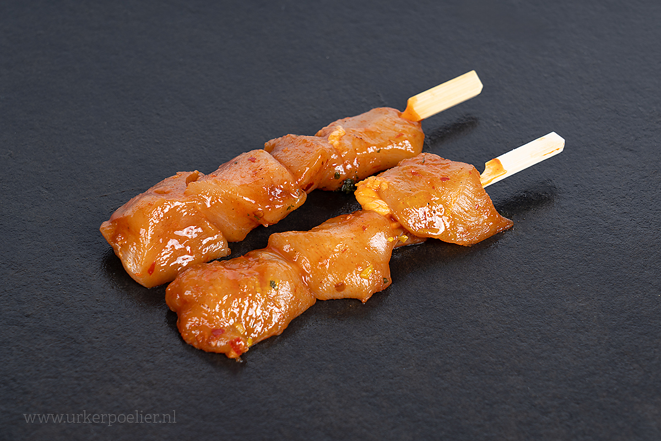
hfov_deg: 19.5
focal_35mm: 105
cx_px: 330
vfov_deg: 13.0
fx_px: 1928
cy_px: 220
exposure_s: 1/160
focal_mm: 105
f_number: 8
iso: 100
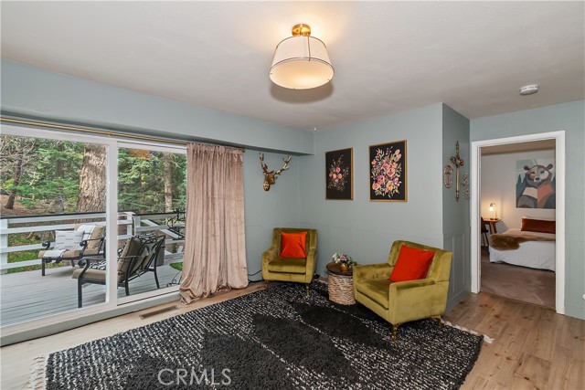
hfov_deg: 100.4
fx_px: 244
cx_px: 292
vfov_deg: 77.4
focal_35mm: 15
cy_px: 195
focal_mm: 10
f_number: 8
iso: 400
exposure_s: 1/30
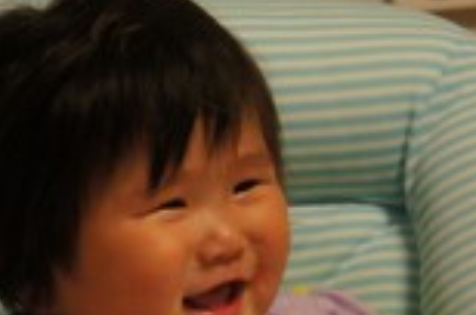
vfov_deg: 6.3
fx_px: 2828
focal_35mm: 214
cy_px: 371
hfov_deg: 9.6
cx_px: 121
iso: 1600
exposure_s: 1/100
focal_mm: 55
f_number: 5.6
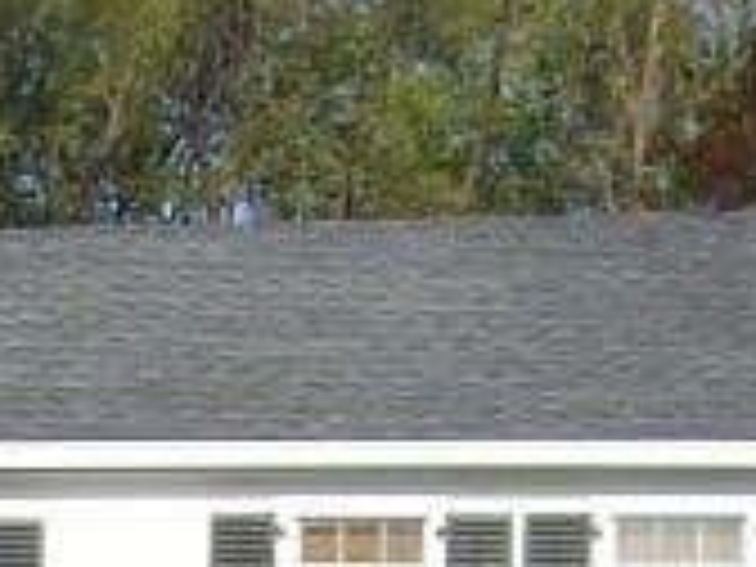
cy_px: 1467
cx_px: -513
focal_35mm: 219
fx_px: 4783
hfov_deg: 8.7
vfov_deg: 6.4
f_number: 4.8
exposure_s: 1/485
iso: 80
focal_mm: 6
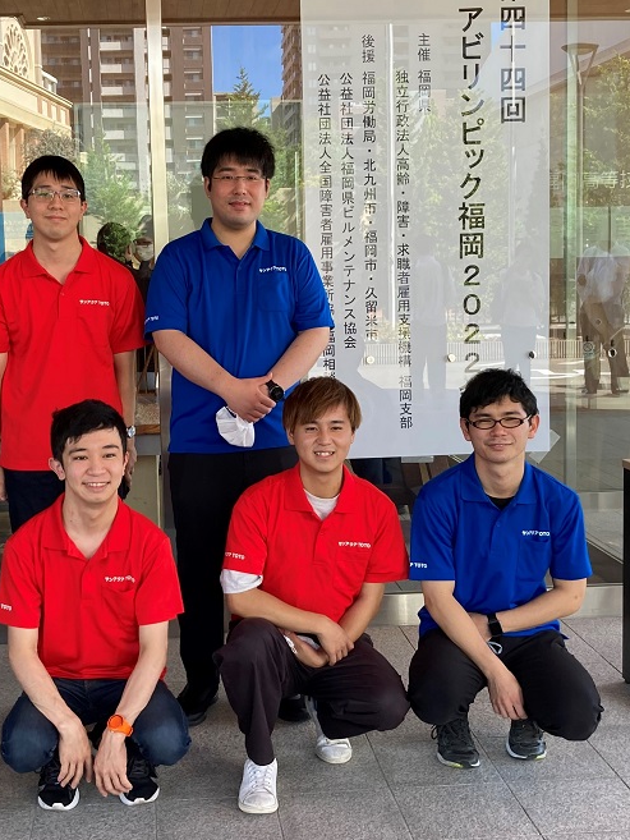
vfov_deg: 49.0
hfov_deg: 37.2
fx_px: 922
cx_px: 200
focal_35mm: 38
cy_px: 423
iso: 32
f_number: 1.8
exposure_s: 1/121
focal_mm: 3.99
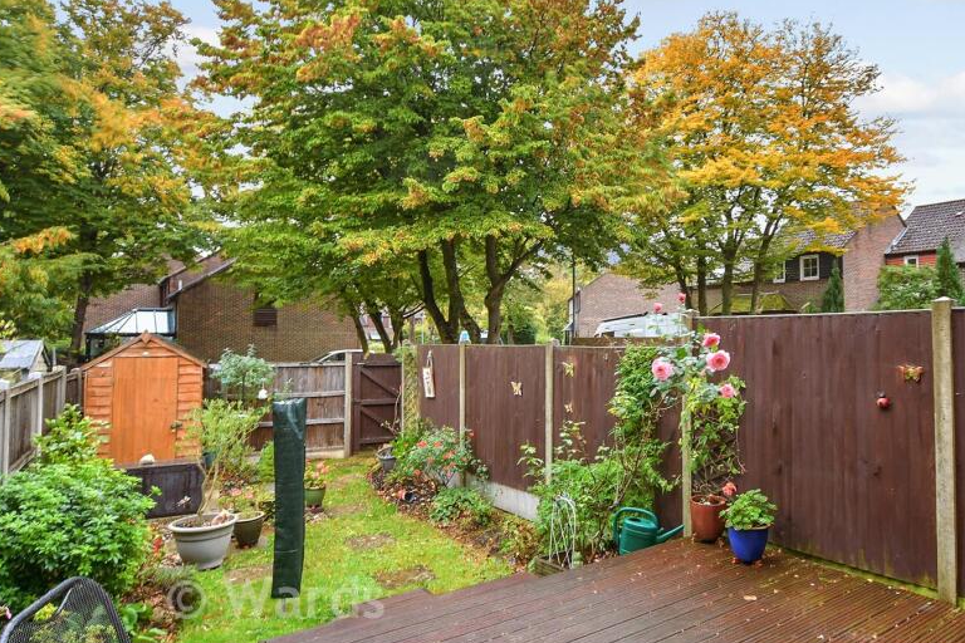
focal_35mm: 20
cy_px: 305
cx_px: 584
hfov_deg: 82.8
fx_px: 536
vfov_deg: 61.9
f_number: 8
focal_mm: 10
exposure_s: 1/6
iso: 160
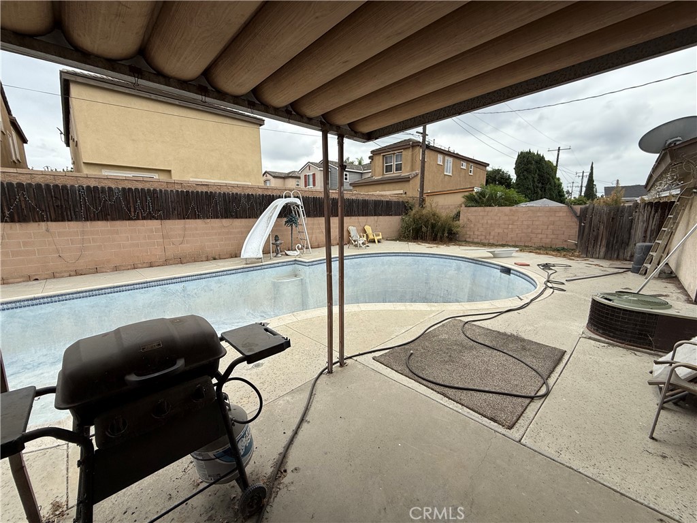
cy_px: 262
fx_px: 282
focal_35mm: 14
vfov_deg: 85.7
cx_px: 348
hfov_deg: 102.1
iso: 50
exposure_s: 1/1285
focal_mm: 2.22
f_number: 2.2
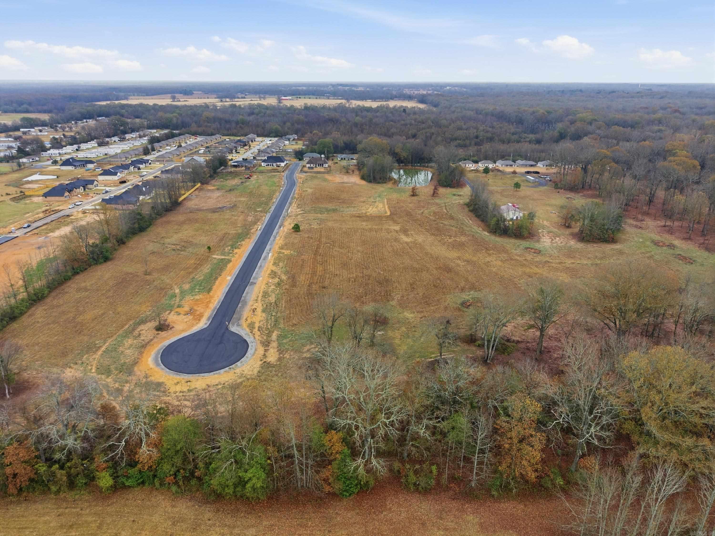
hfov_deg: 71.6
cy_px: 268
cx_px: 358
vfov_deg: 56.8
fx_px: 496
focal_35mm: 24
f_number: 1.8
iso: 240
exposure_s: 1/1500
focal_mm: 8.7
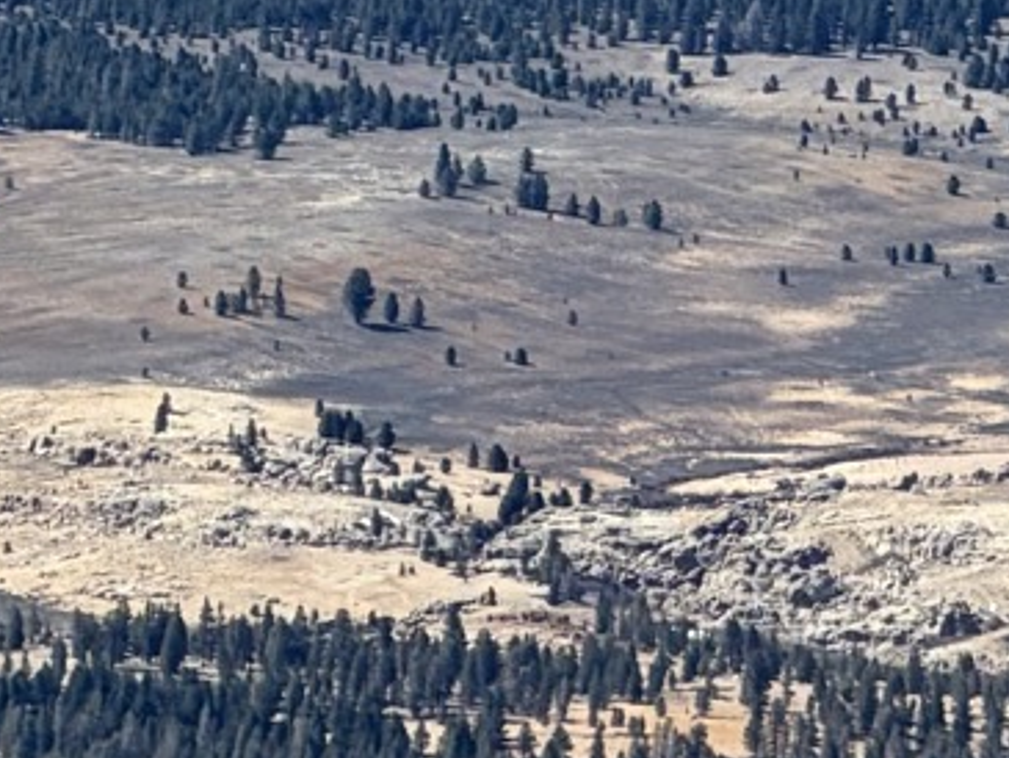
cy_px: -990
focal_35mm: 657
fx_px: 19157
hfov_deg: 3.0
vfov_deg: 2.3
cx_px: 1598
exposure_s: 1/638
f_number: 2.8
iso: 25
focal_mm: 16.89
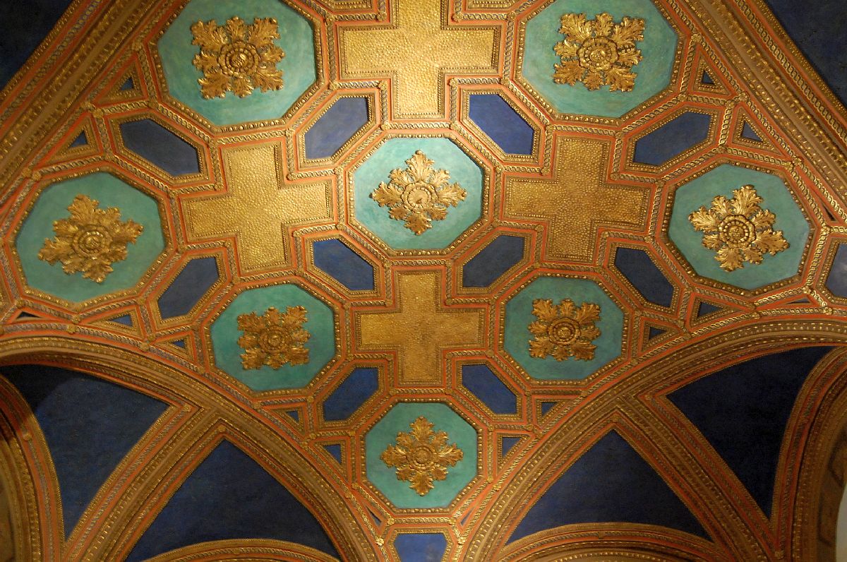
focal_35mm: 36
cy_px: 281
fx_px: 846
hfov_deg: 53.2
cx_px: 424
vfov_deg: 36.8
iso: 1100
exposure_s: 1/8
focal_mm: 24
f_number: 4
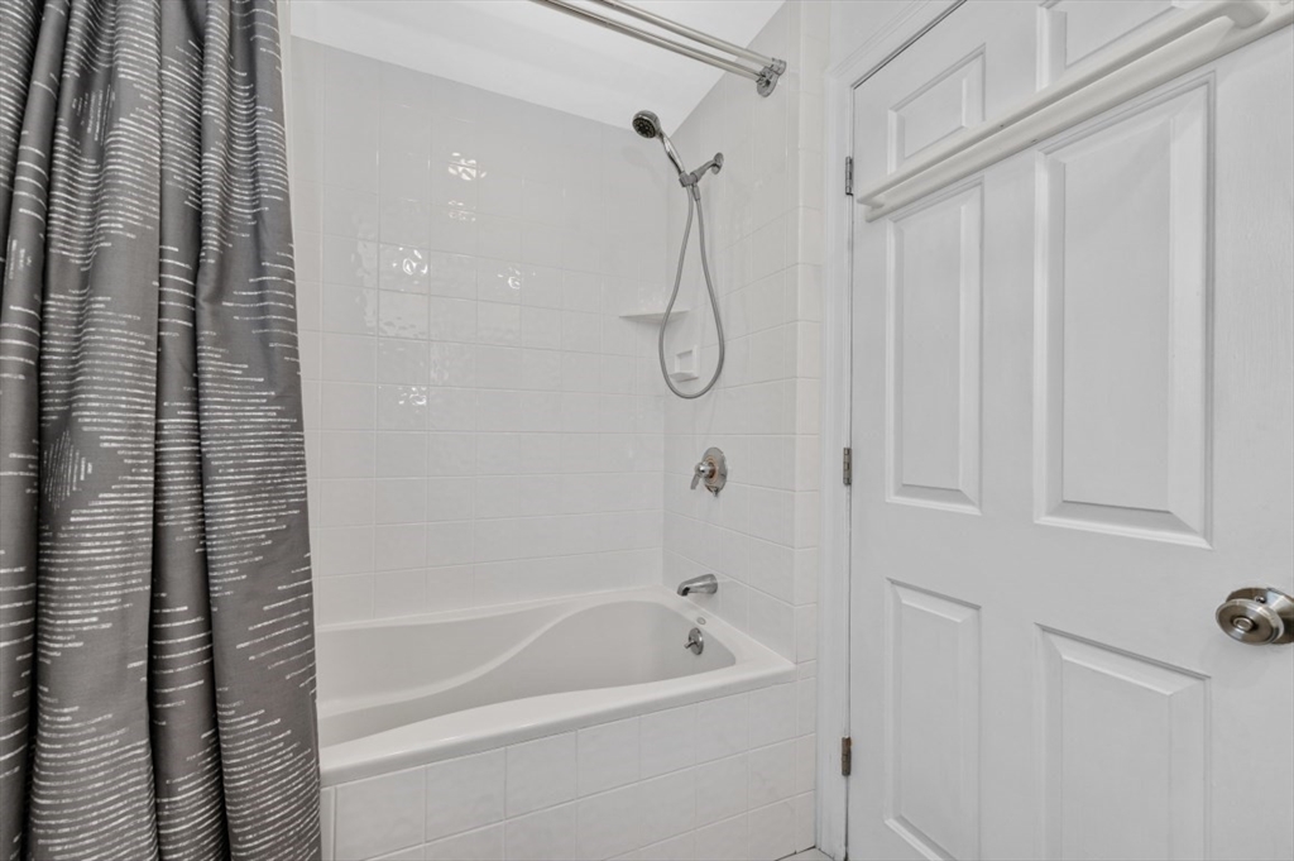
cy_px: 430
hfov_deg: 104.3
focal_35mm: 14
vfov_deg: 81.1
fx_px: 503
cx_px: 647
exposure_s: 1/160
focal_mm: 14
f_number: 5.6
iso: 400
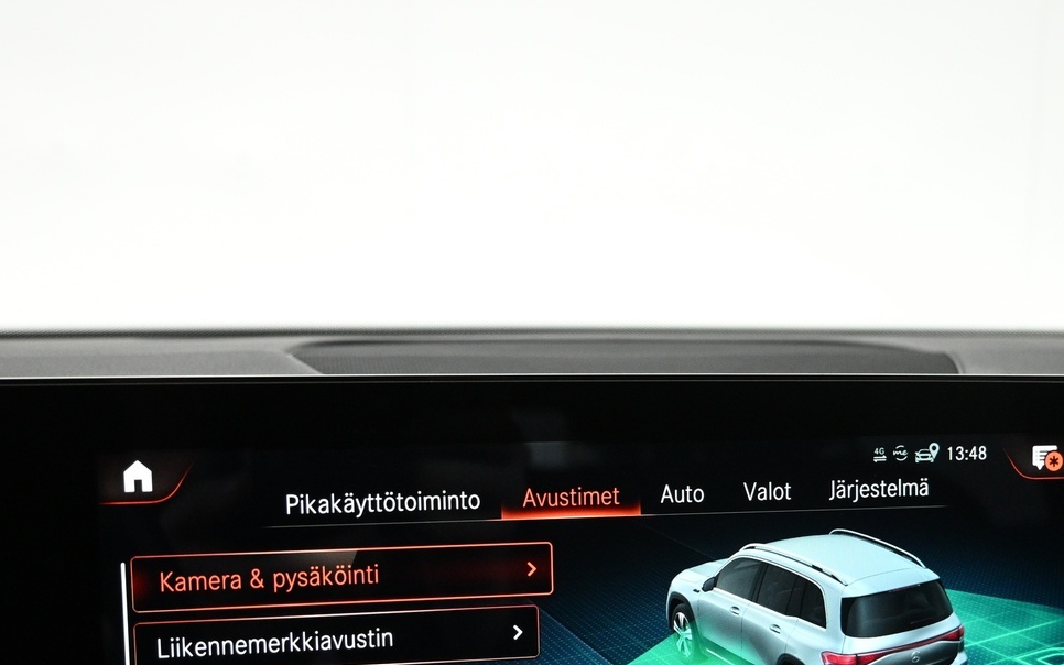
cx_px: 562
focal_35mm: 41
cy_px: 544
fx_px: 1189
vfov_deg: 30.4
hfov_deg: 48.2
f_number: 3.5
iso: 1600
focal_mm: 16
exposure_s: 1/80
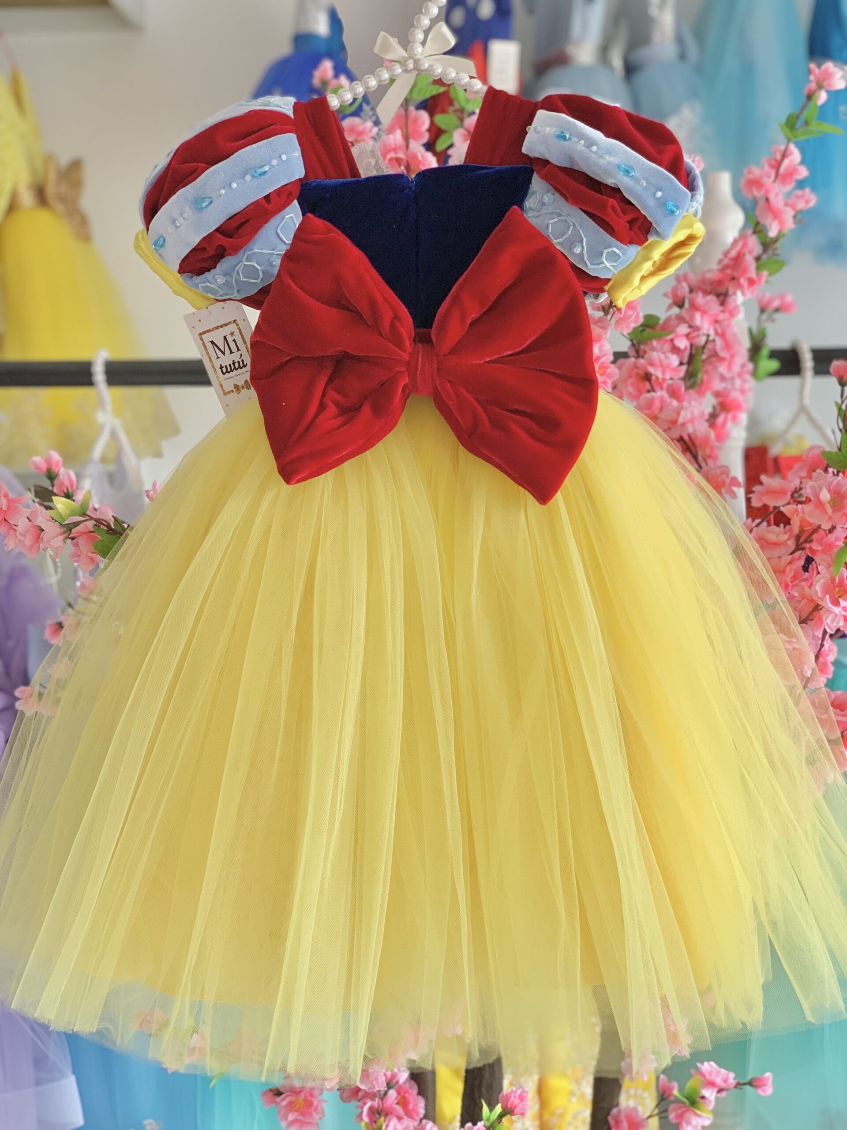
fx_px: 1696
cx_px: 424
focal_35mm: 52
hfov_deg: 28.0
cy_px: 565
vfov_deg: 36.8
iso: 50
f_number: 2.4
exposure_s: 1/122
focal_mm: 6
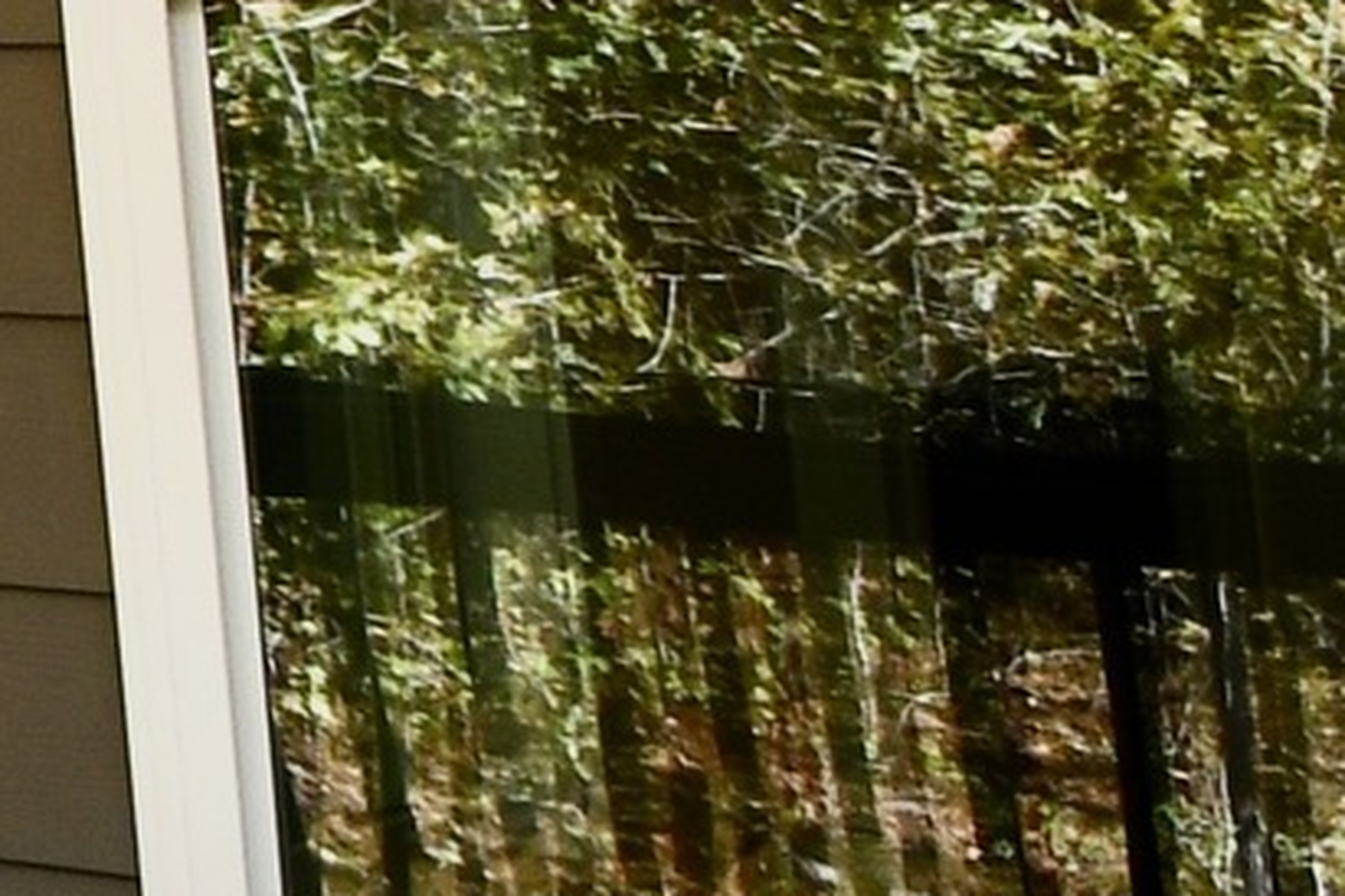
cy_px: -634
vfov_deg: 11.5
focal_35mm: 112
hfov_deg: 11.6
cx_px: -2546
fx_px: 4184
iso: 200
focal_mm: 10
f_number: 5
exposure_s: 1/100
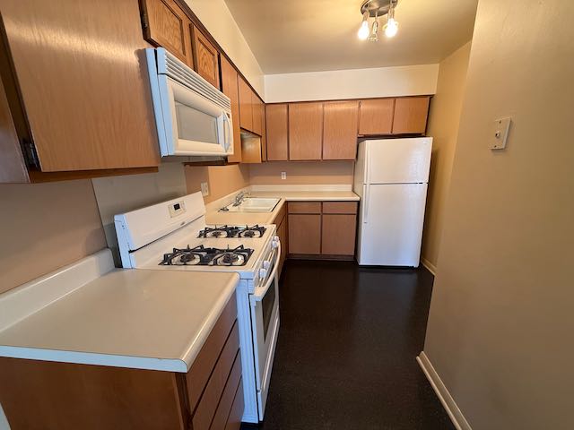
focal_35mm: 14
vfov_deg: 85.7
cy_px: 215
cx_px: 287
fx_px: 232
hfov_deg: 102.1
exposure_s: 1/60
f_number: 2.2
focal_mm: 2.22
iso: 200
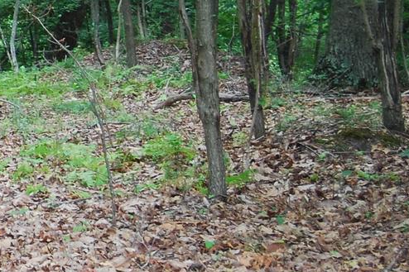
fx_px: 2193
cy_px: -43
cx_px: -351
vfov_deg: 7.1
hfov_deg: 10.0
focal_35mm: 193
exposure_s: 1/60
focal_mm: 31
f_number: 4.5
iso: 280
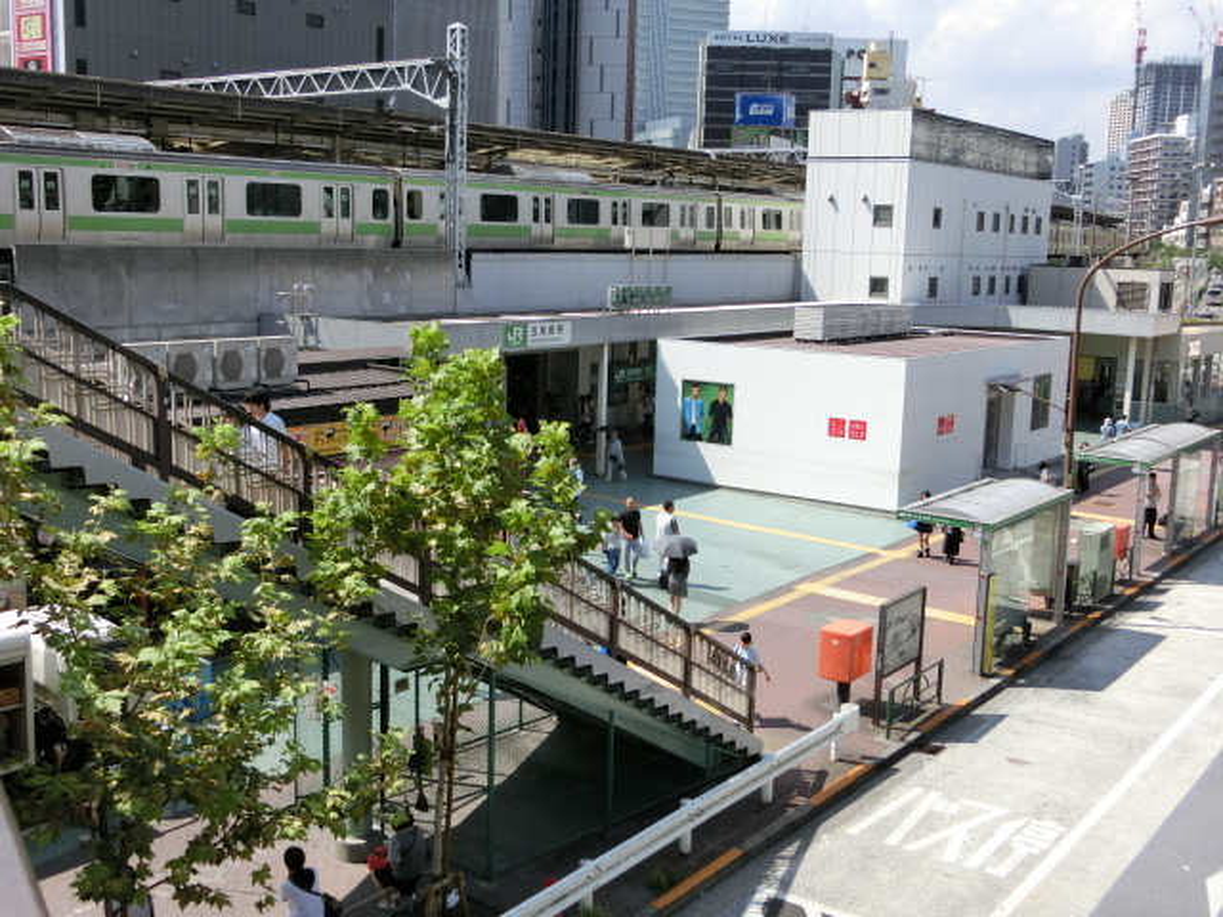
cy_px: 458
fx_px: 1378
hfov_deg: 47.9
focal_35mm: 39
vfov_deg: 36.8
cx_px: 612
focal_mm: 6.9
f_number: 4.1
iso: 80
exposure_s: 1/500
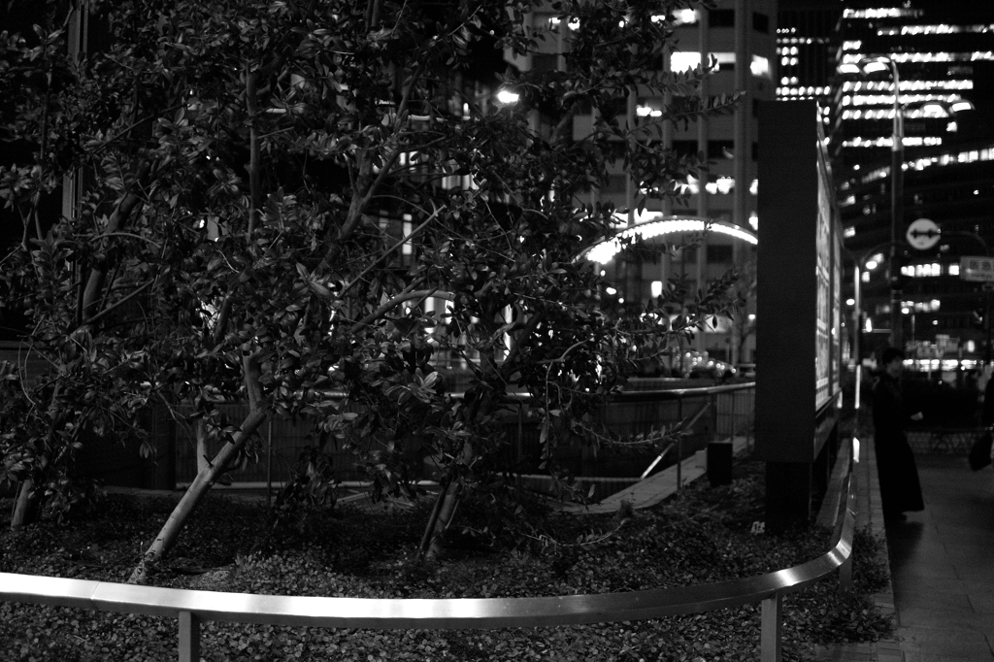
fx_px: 1132
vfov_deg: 32.6
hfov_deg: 47.4
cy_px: 331
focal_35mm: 41
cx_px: 497
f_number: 2.8
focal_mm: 24.2
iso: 800
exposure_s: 1/15
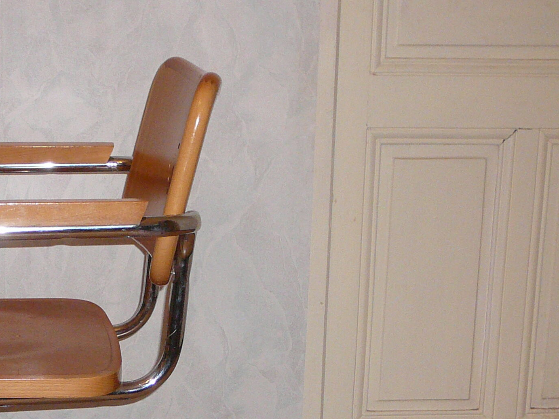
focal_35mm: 87
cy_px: 379
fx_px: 1405
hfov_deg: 22.0
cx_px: 66
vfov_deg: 16.7
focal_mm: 7
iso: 250
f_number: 3.3
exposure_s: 1/30
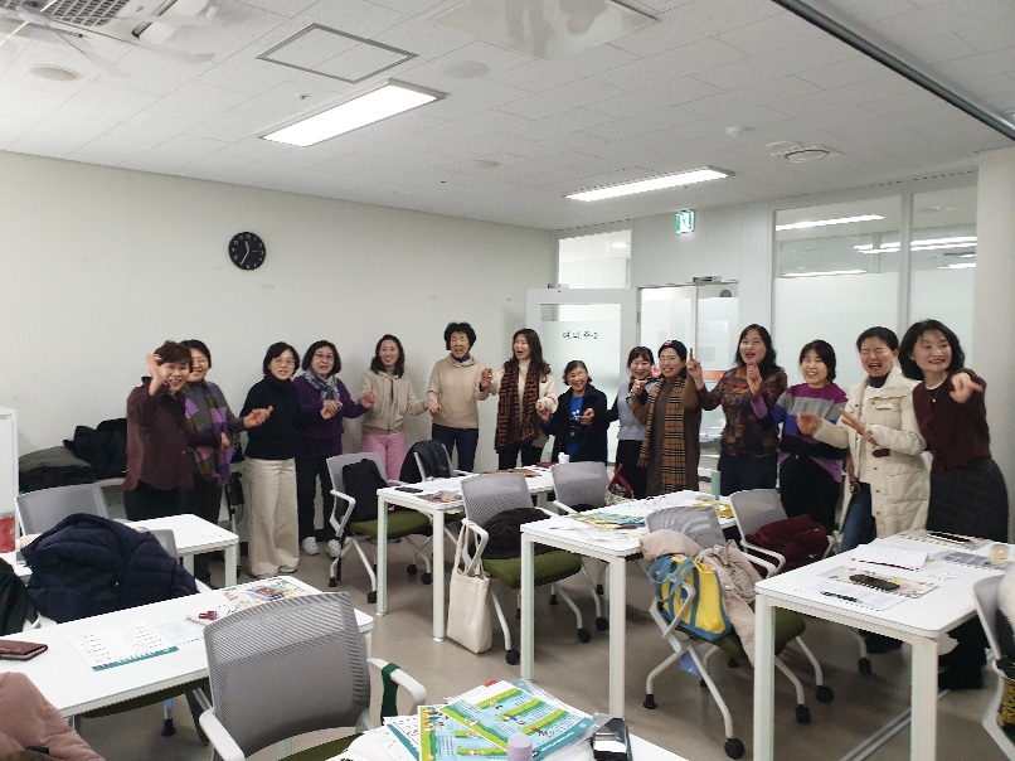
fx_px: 762
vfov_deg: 53.0
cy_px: 380
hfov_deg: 67.3
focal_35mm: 26
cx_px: 508
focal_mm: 4.3
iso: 250
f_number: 2.4
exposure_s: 1/120
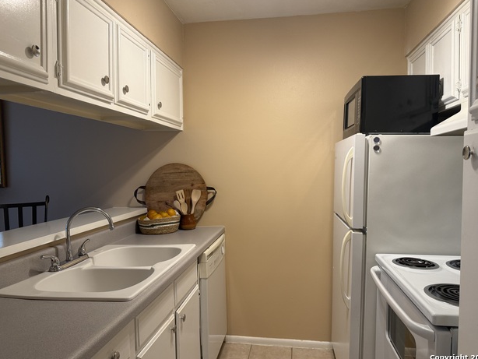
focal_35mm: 25
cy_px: 185
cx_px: 243
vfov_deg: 54.9
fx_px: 345
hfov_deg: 69.4
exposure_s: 1/120
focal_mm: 6.76
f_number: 1.78
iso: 200
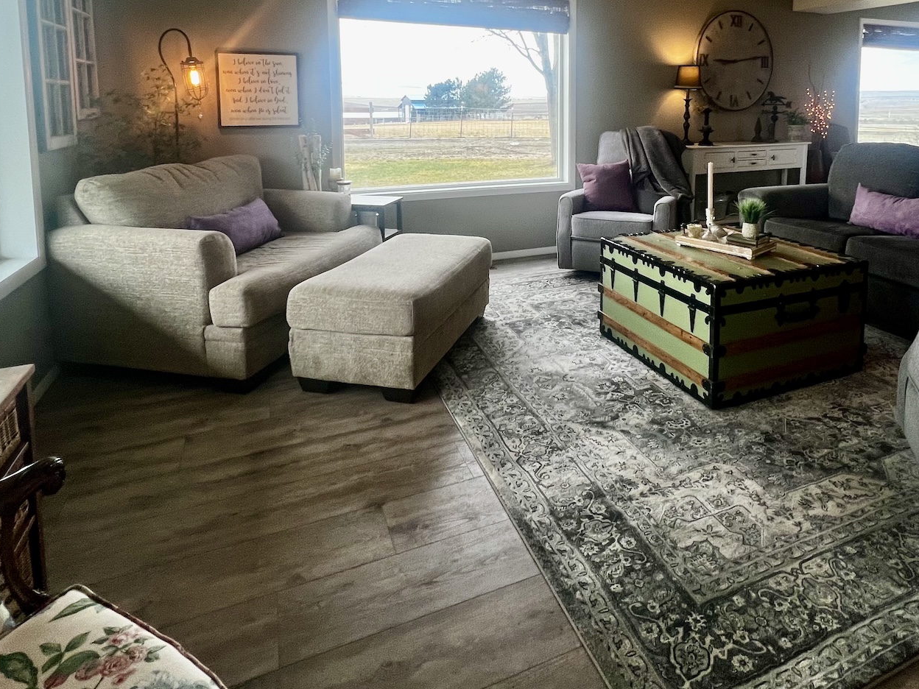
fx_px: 558
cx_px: 533
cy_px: 156
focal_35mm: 21
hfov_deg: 78.4
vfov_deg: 59.4
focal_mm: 1.57
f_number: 1.8
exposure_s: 1/120
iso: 125
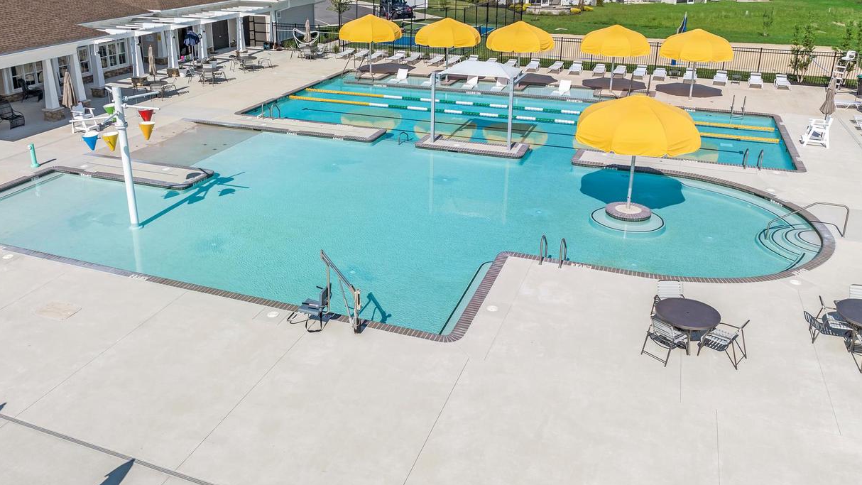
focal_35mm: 31
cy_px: 189
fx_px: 709
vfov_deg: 37.6
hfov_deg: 62.5
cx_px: 388
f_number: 2.8
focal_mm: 12.29
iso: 100
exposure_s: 1/2500
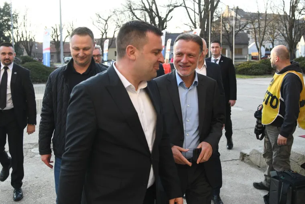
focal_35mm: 36
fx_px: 305
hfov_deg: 53.1
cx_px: 152
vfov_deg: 36.9
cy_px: 102
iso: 640
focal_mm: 24
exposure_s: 1/640
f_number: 4
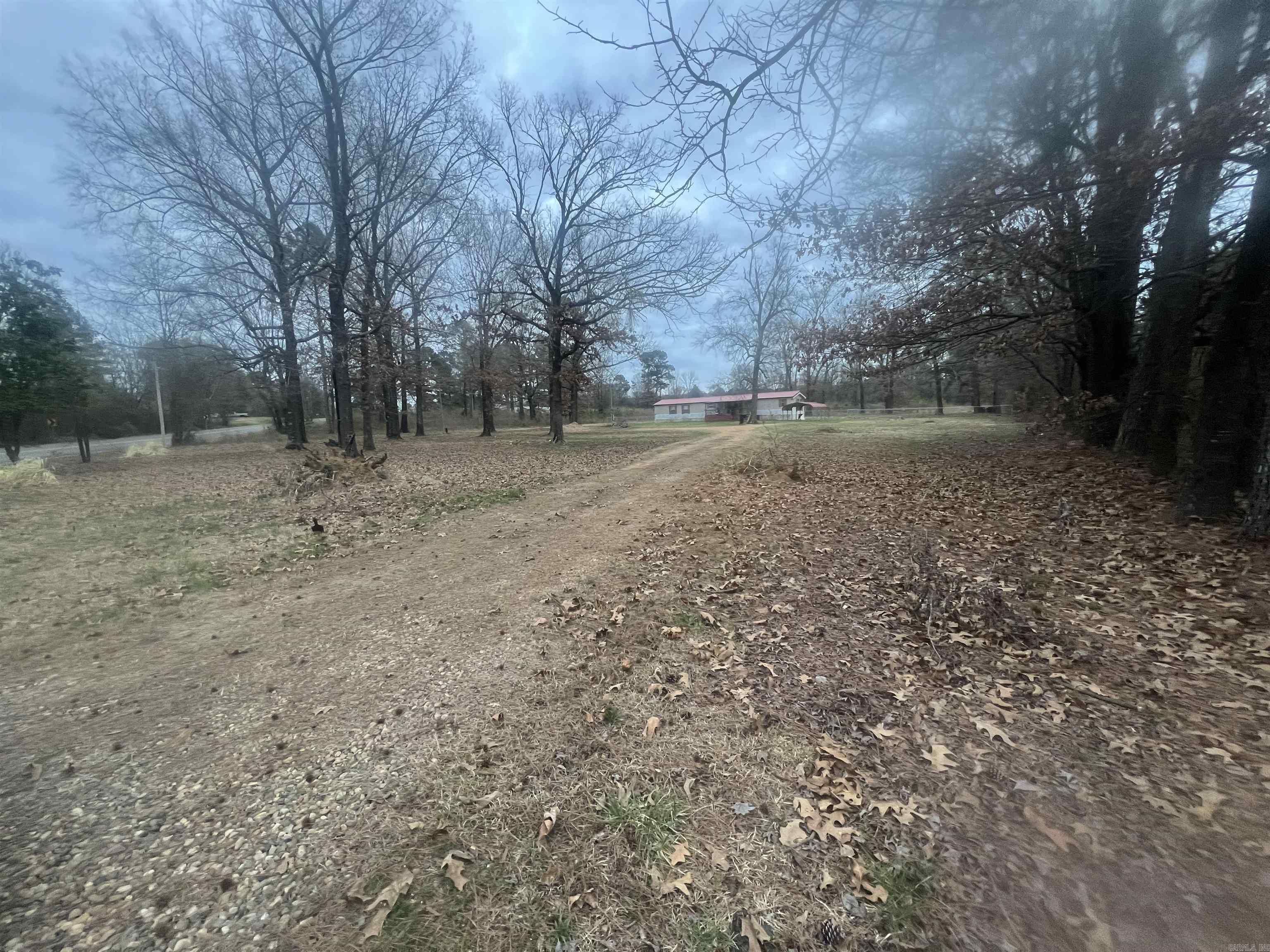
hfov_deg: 106.2
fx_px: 477
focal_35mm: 13
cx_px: 635
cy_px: 476
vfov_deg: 89.9
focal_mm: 1.57
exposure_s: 1/99
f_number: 1.8
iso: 250
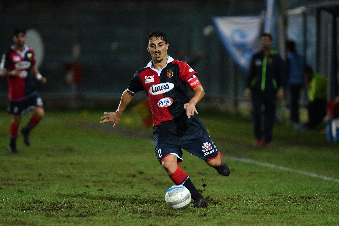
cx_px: 170
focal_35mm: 450
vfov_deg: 3.1
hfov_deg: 4.6
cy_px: 113
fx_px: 4237
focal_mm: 300
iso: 2500
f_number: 3.2
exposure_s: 1/800
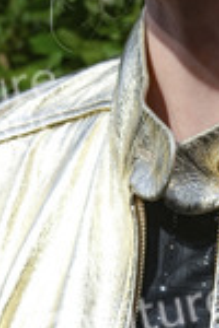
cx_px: 192
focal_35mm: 399
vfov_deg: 5.2
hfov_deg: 3.4
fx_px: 3641
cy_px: 13
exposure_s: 1/320
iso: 1600
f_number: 5
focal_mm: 150
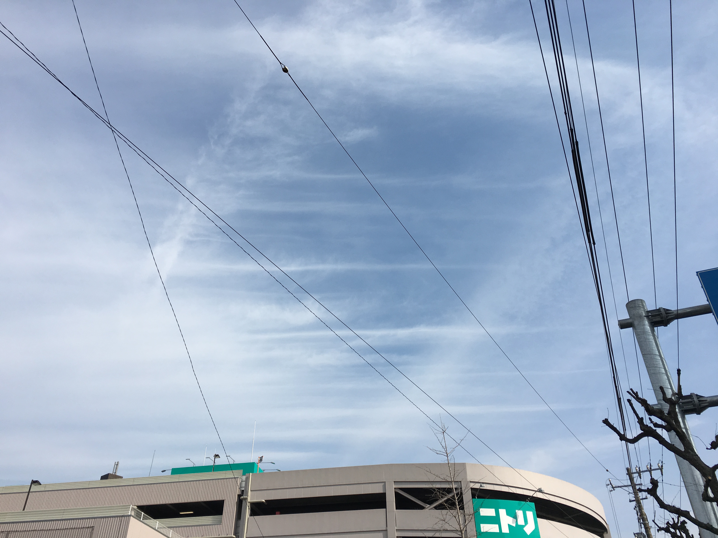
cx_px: 359
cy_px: 269
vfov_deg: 48.2
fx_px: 602
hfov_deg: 61.7
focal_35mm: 29
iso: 25
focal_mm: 4.15
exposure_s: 1/2564
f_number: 2.2
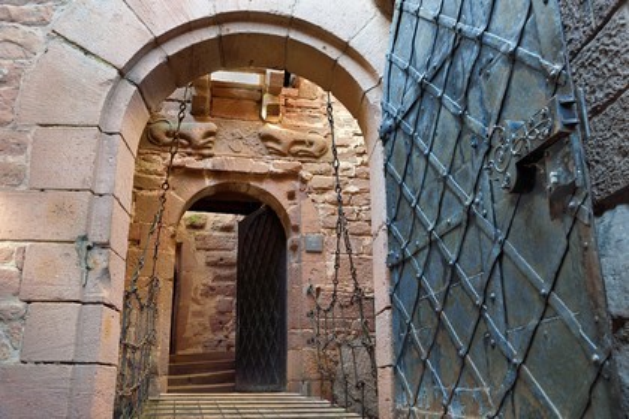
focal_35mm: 32
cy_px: 210
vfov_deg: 41.1
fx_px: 559
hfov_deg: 58.7
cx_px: 314
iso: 1000
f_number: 7.1
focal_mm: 32
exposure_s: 1/30
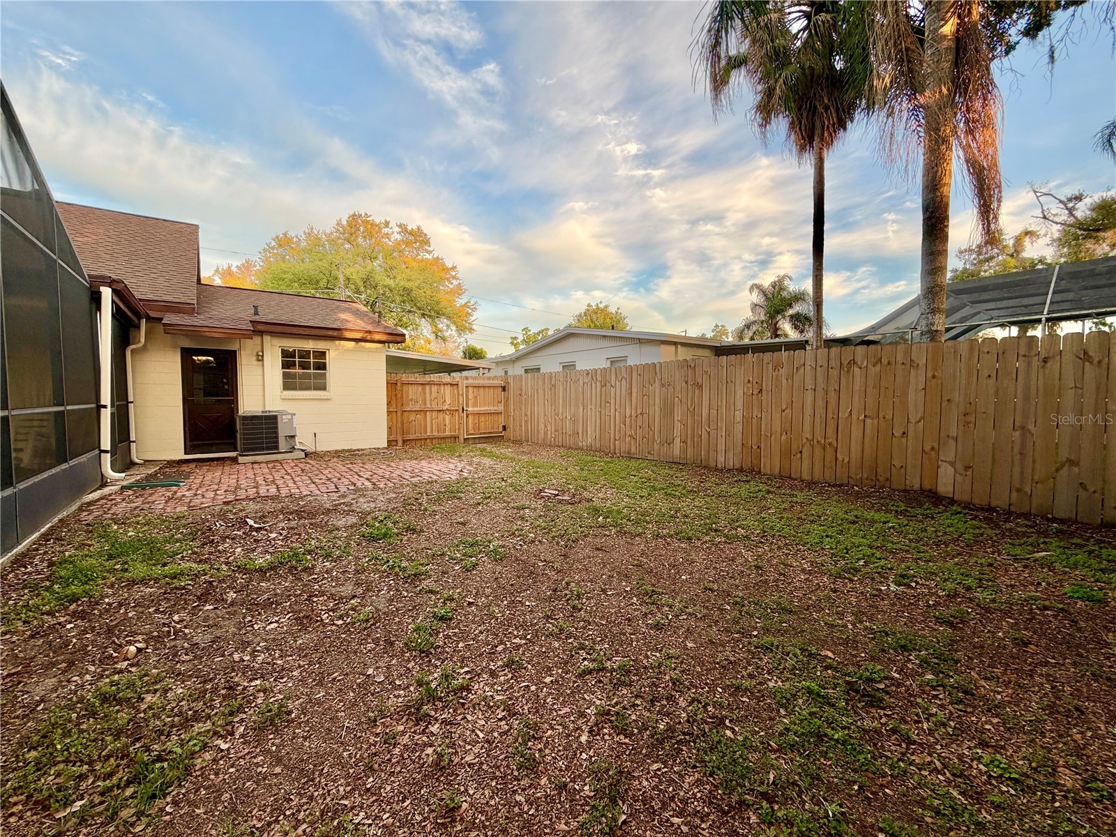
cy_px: 418
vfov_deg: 85.7
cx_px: 558
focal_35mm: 14
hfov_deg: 102.1
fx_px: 451
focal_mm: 2.22
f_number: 2.2
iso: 40
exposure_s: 1/233
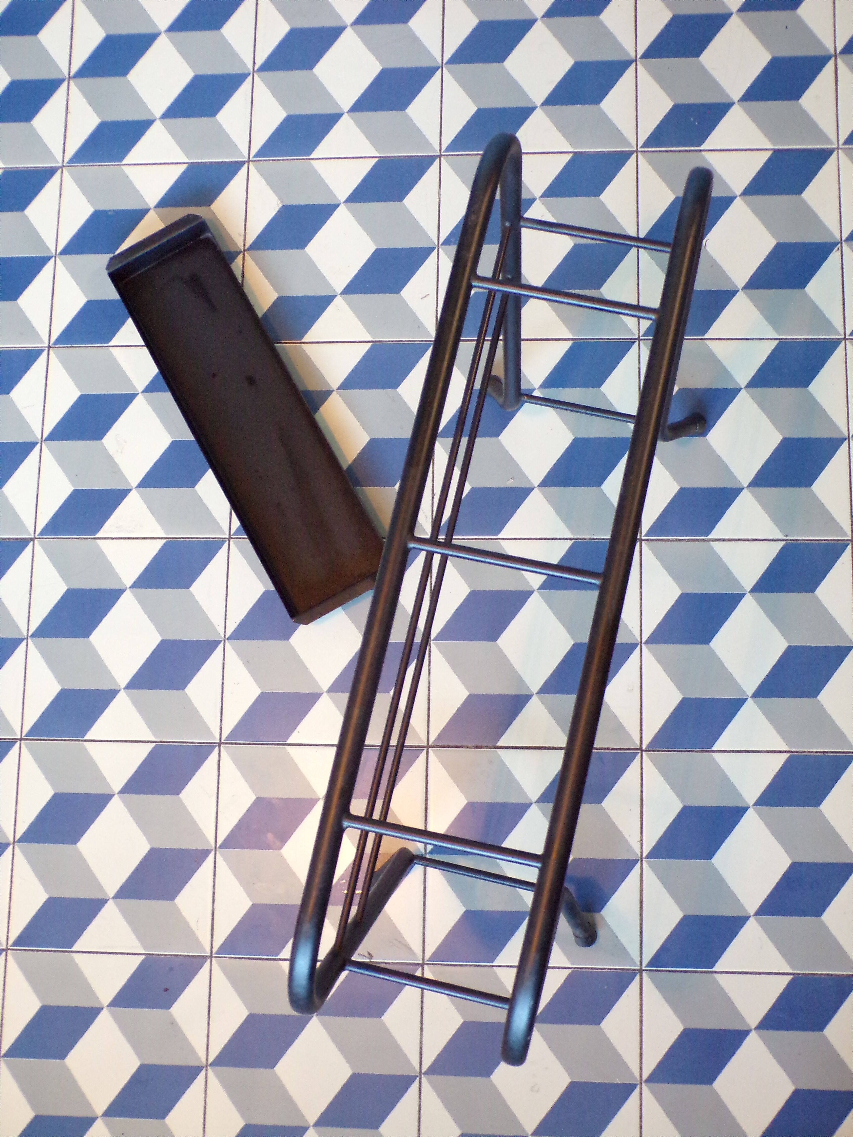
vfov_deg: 50.1
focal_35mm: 37
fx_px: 1216
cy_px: 568
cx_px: 426
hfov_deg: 38.7
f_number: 3.3
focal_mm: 6.6
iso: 532
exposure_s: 1/17
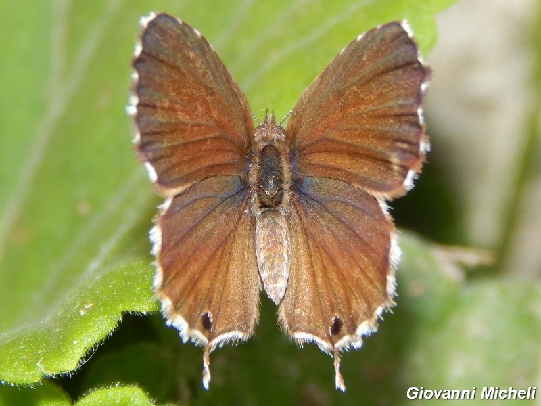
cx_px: 270
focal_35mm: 184
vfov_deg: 8.1
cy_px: 203
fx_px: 2876
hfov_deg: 10.7
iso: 125
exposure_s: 1/40
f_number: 10.5
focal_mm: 32.8
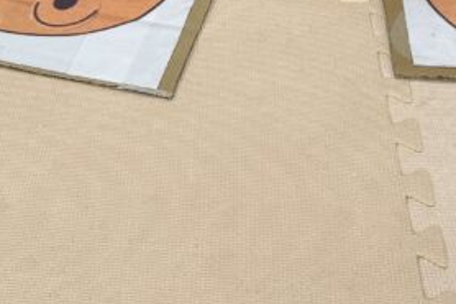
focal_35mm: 92
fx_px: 1165
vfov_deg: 13.7
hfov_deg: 21.4
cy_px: -196
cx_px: 10
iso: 64
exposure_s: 1/140
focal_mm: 6.76
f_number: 1.78
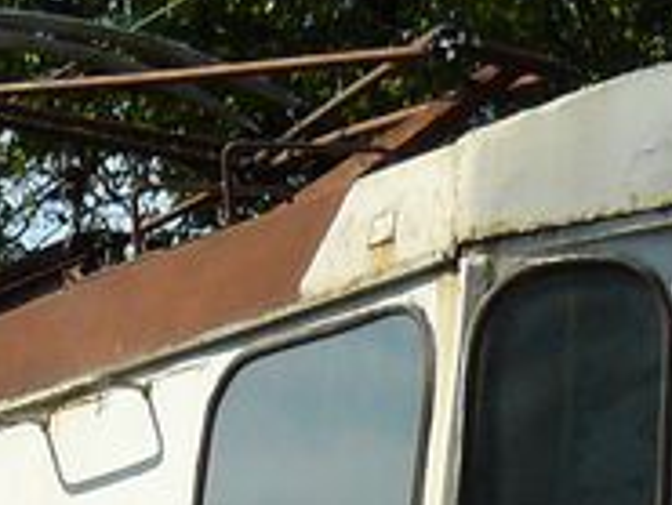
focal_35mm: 199
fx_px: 3866
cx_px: 142
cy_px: 992
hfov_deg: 9.9
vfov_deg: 7.2
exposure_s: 1/1000
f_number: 5
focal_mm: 6
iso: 200
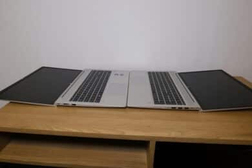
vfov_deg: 53.1
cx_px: 126
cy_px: 84
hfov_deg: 73.7
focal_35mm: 24
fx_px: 168
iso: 1250
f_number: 8
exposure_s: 1/20
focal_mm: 16
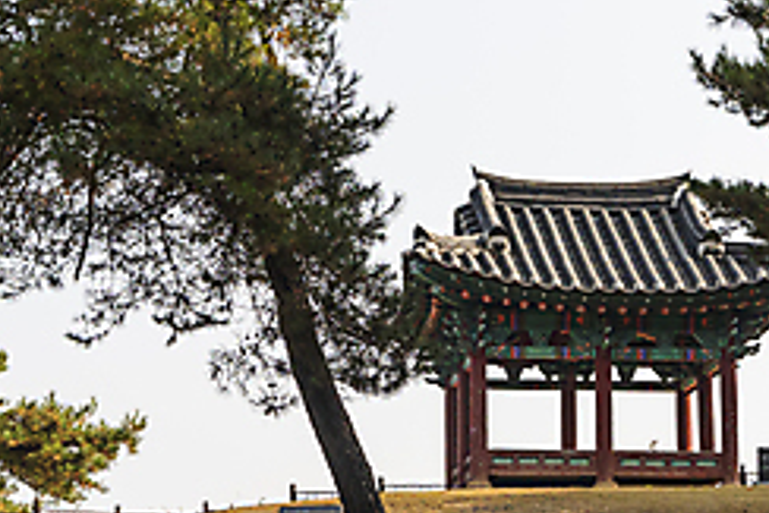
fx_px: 2522
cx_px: 381
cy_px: 252
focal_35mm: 118
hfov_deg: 17.3
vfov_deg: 11.6
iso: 500
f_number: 8
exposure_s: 1/1000
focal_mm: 48
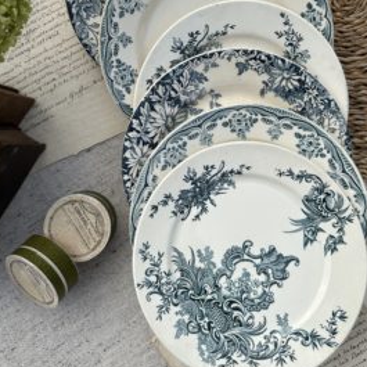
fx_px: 384
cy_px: 119
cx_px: 198
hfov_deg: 51.1
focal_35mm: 32
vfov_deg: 50.1
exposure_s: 1/2732
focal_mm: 6.86
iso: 80
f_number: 1.78
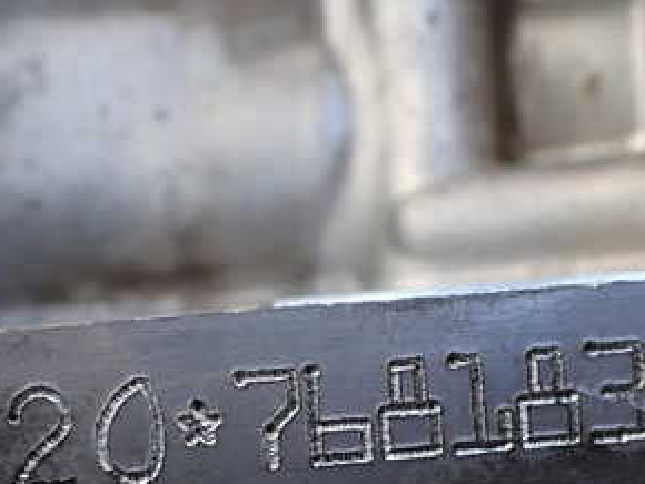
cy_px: 426
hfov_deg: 31.1
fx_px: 1156
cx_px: 282
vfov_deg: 23.1
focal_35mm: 62
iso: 200
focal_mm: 5.4
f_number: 2.3
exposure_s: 1/125
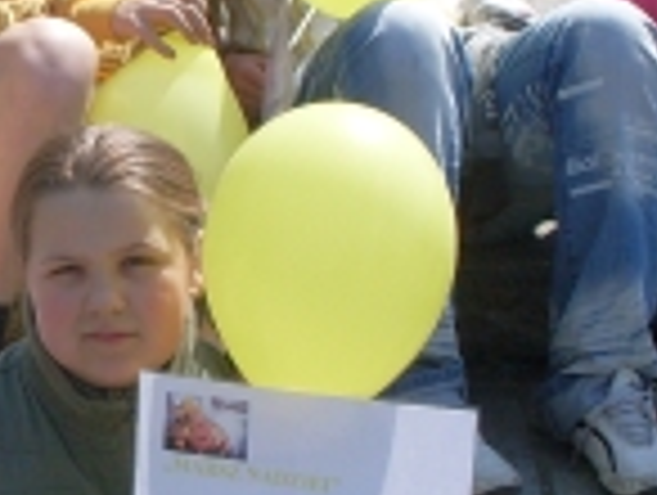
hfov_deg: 13.8
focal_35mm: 138
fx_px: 2624
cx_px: -153
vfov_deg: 10.8
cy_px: 148
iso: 80
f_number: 8.4
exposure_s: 1/180
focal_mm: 6.3
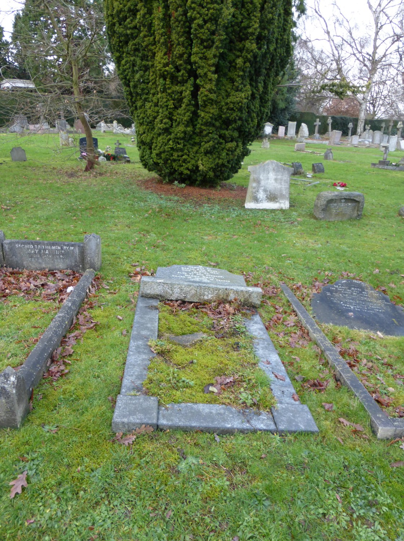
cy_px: 270
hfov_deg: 54.7
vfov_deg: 69.5
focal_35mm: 25
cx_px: 202
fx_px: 390
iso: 100
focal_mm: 4.3
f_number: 3.3
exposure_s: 1/60
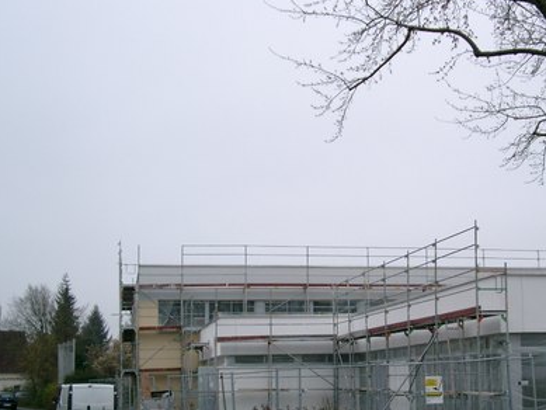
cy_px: 302
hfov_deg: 33.4
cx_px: 372
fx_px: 899
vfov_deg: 25.4
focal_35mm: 57
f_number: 2.6
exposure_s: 1/1000
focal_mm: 7.6
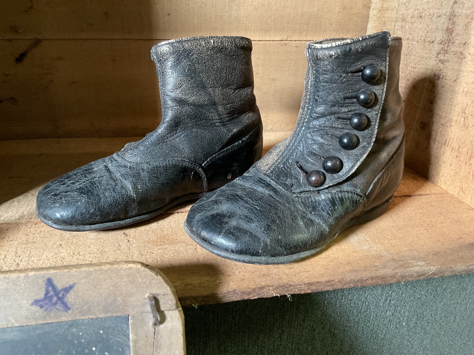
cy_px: 178
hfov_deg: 61.7
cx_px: 237
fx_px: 397
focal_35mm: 29
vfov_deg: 48.2
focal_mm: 3
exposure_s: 1/40
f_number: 1.8
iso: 320
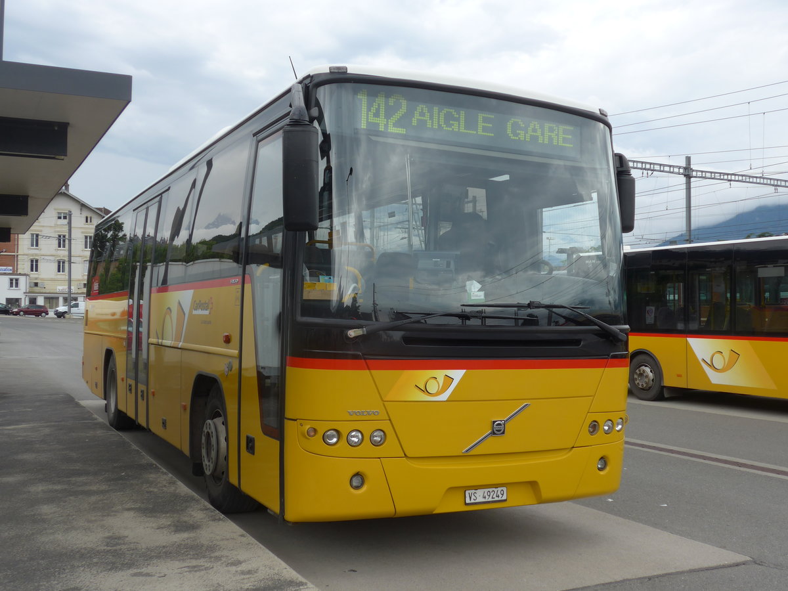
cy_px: 296
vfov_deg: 36.8
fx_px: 888
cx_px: 394
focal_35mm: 39
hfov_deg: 47.9
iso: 80
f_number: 2.8
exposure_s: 1/320
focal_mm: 8
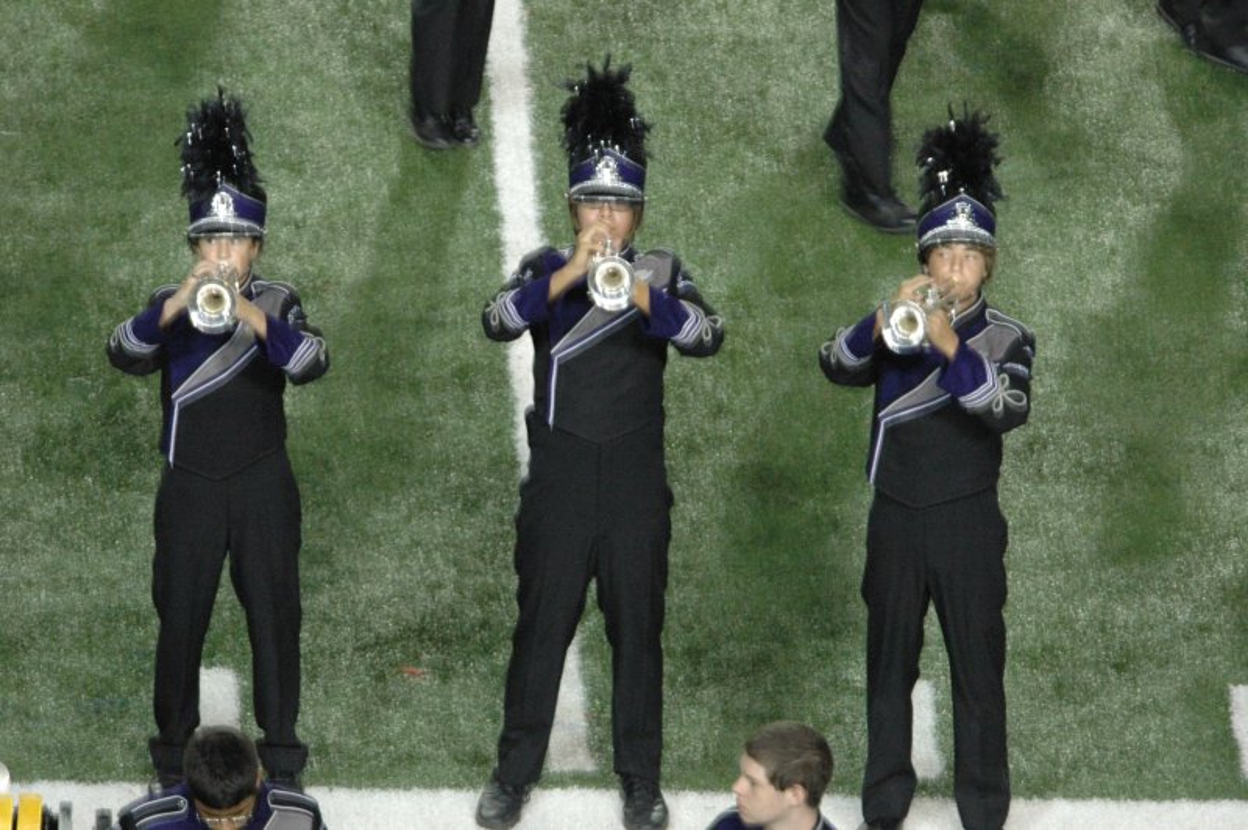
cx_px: 624
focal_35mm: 420
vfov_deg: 3.3
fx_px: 14548
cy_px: 415
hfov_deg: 4.9
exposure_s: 1/50
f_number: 5.6
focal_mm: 280
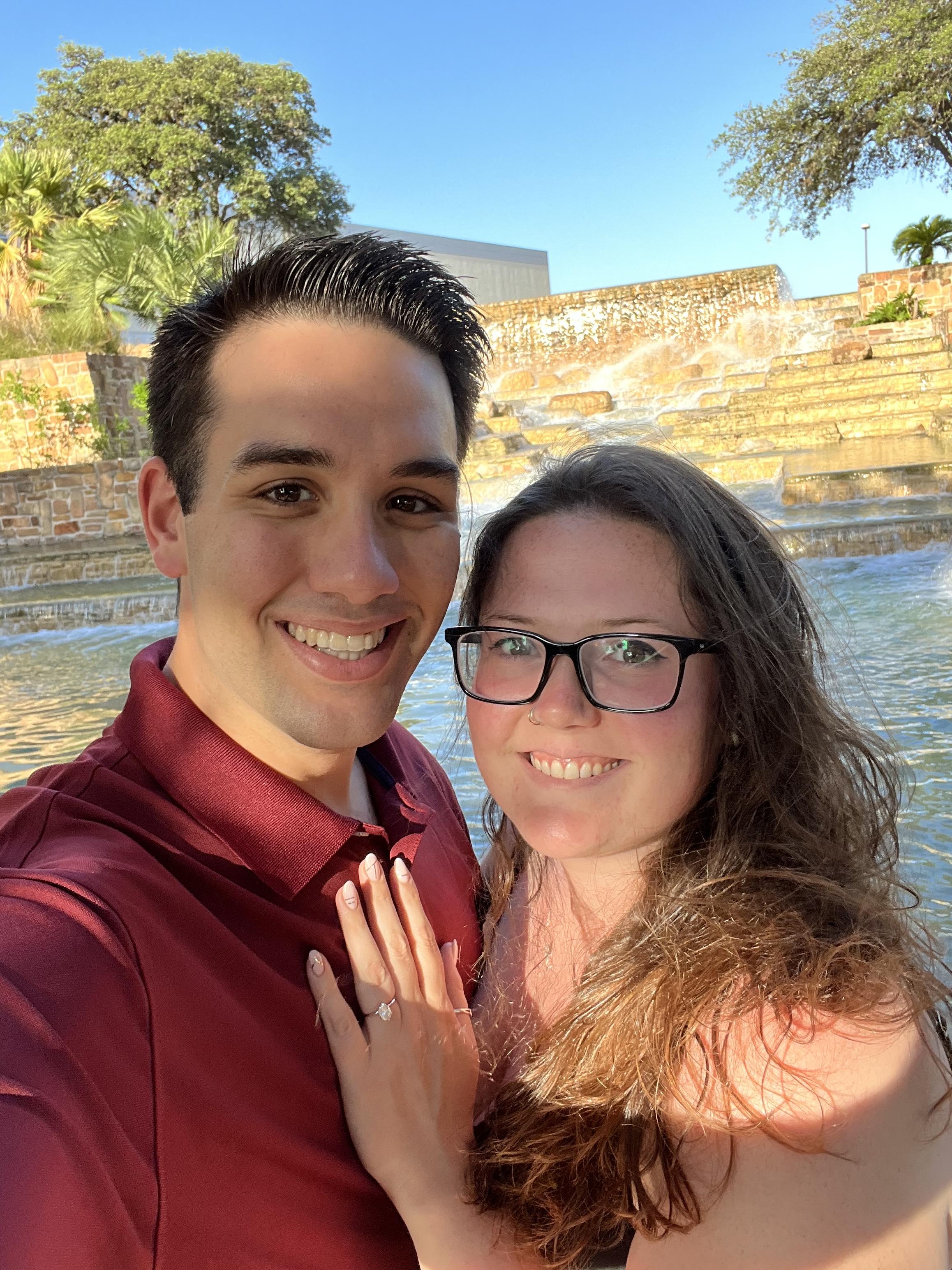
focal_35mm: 30
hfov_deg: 46.8
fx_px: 1100
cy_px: 635
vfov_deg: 60.0
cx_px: 476
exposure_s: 1/135
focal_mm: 2.71
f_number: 2.2
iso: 50
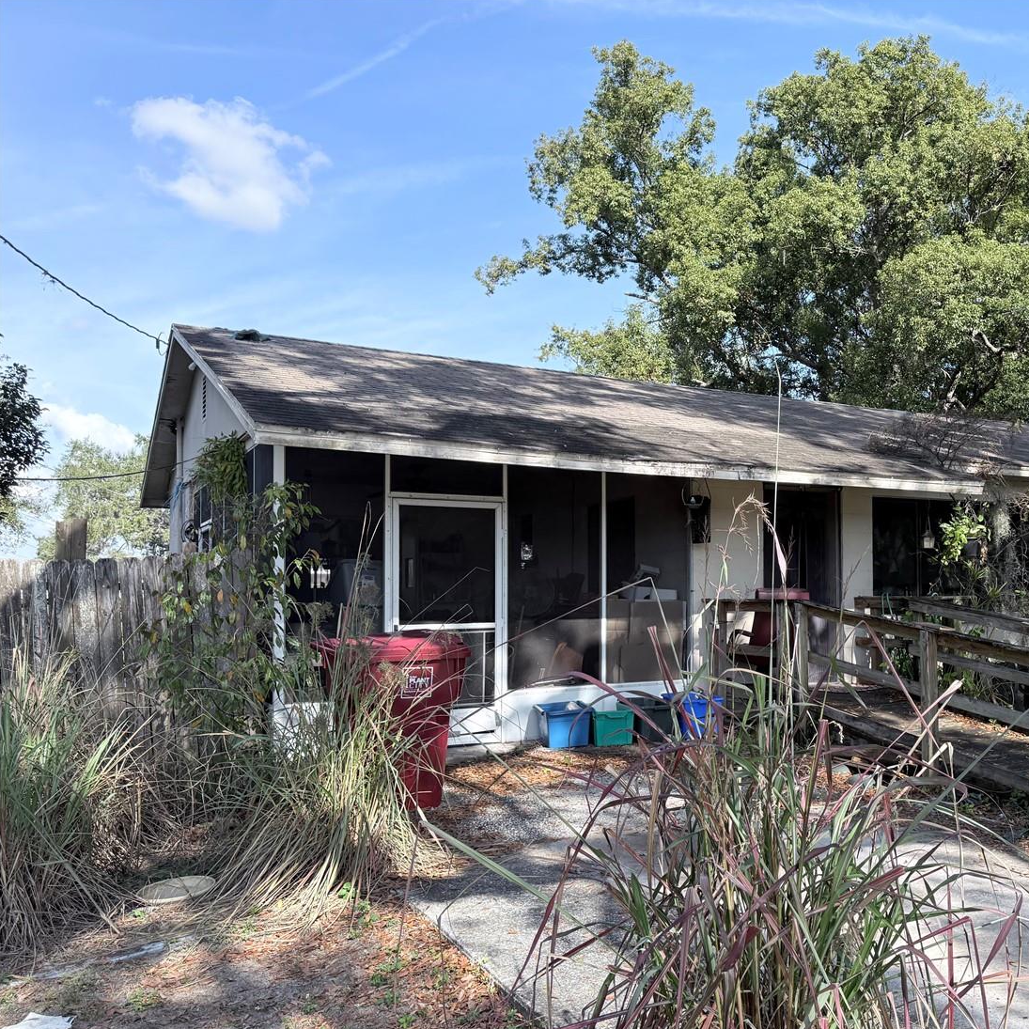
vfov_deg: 52.5
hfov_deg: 50.7
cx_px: 749
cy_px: 559
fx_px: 1043
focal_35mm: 31
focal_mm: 6.76
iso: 100
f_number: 1.78
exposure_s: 1/2169
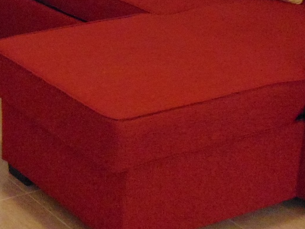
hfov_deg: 19.5
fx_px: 872
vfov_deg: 14.9
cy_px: 112
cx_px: 30
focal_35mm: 99
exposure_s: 1/20
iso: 500
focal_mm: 4.5
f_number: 3
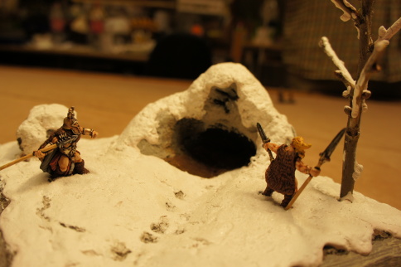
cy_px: 145
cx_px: 165
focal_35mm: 32
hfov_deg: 58.4
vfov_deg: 41.0
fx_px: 356
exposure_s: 1/50
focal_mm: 18
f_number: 5
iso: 200
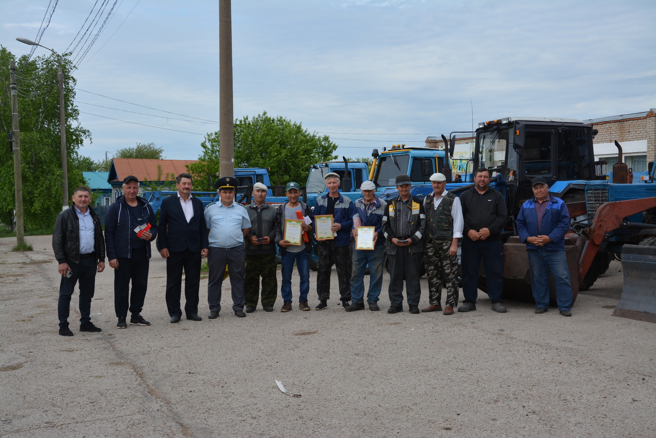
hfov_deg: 43.6
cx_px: 328
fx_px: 820
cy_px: 219
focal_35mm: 45
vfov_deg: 29.9
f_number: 8
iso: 200
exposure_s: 1/250
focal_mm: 30
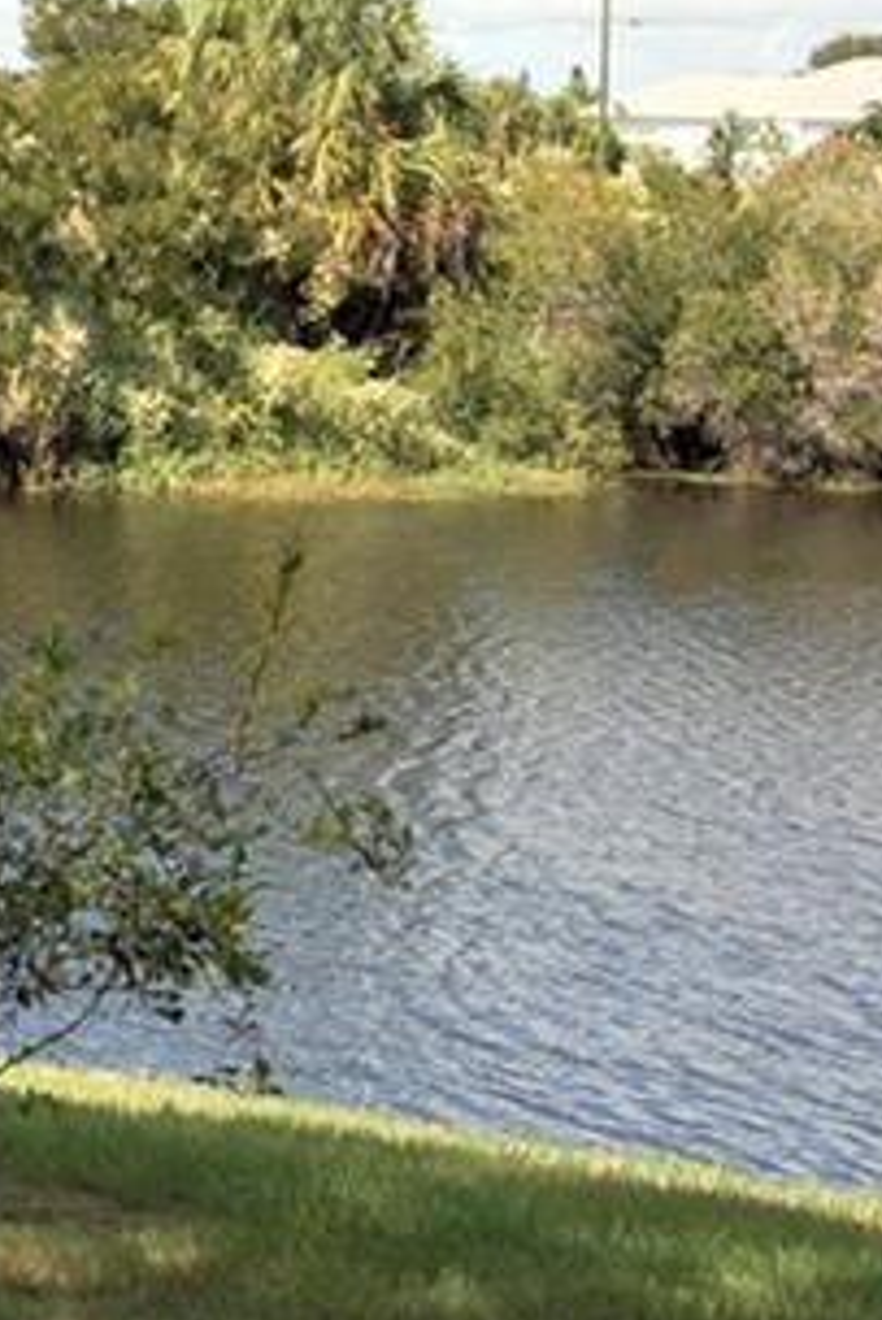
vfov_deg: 16.6
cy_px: 69
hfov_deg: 10.8
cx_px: -608
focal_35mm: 121
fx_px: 4441
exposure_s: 1/320
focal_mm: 24
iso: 200
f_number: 9
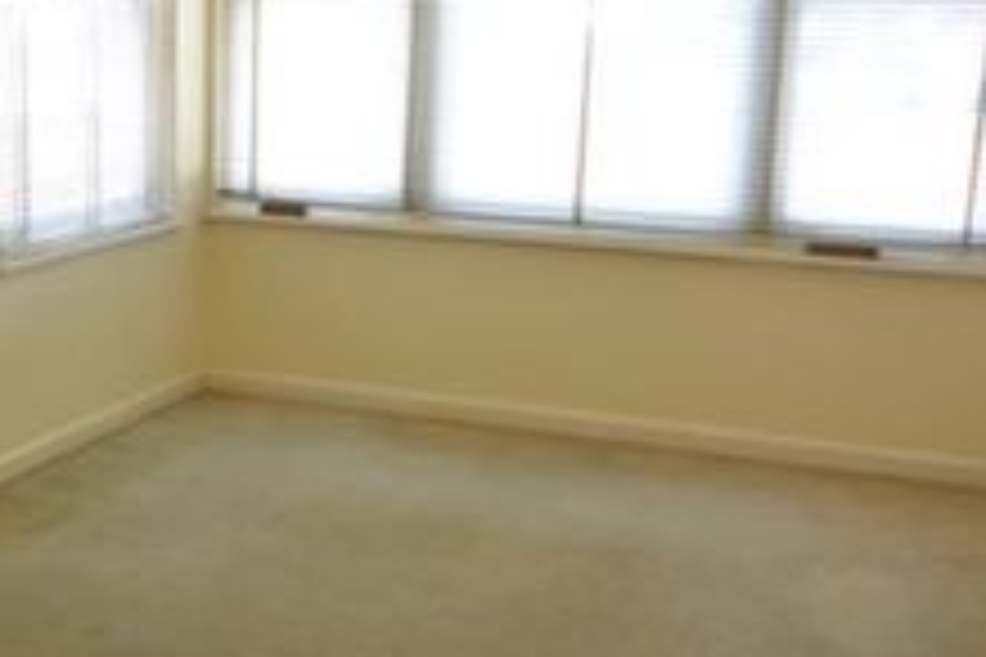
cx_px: 117
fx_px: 1588
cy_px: 389
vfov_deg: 23.3
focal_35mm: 58
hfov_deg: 32.9
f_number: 3.5
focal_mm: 10
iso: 560
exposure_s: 1/60
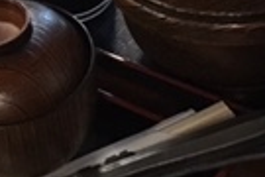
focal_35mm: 143
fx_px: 1053
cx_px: -169
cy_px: 31
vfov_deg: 9.6
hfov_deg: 13.3
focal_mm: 4.15
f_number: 2.2
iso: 320
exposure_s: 1/15
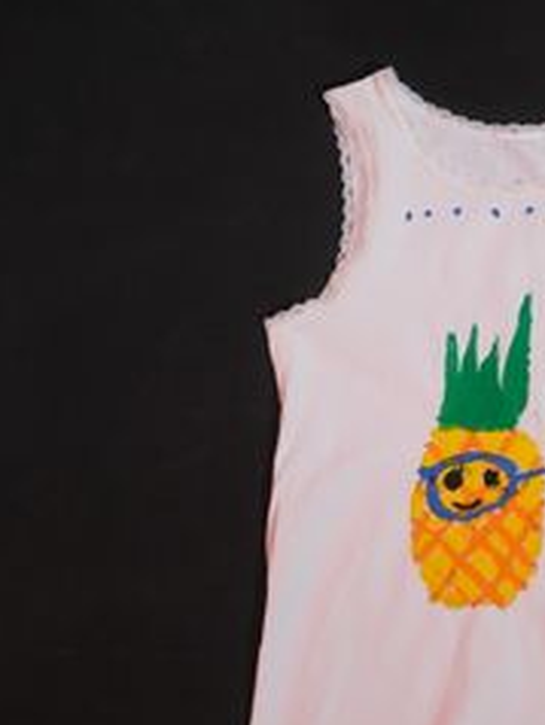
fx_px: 1970
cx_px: 460
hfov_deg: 15.6
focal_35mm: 94
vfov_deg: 20.8
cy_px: 428
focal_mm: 35
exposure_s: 1/52
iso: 400
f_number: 1.4
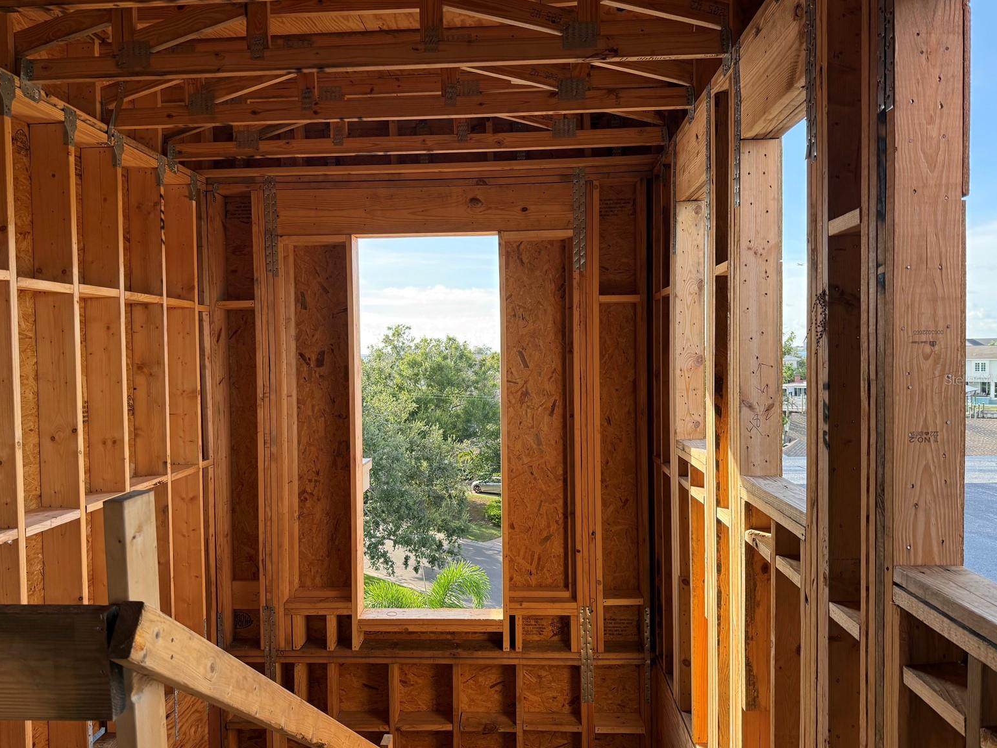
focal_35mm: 25
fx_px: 720
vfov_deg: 54.9
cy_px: 379
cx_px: 487
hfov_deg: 69.4
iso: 100
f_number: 1.78
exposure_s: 1/450
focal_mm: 6.76
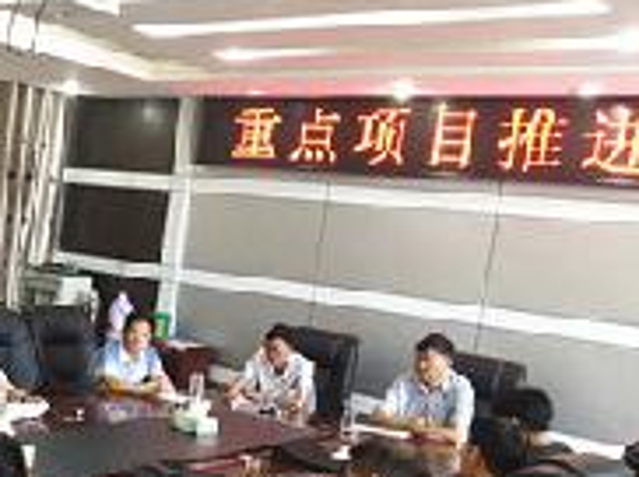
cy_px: 375
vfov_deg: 21.9
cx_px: 28
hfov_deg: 28.0
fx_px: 1217
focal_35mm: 66
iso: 155
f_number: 1.8
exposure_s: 1/50
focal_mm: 3.95
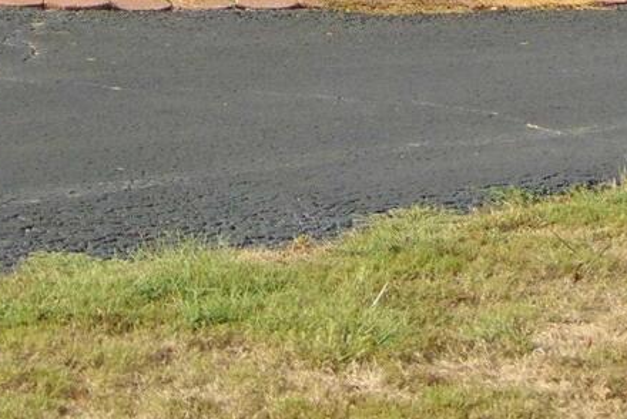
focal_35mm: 204
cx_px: 229
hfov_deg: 10.1
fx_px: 3555
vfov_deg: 6.6
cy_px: -292
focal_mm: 10.8
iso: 100
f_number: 3.6
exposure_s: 1/640
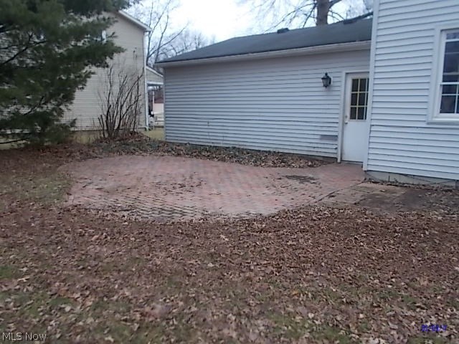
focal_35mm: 30
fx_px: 398
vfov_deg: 46.8
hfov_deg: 60.0
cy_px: 172
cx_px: 230
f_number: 3.4
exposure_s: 1/25
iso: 100
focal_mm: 5.3
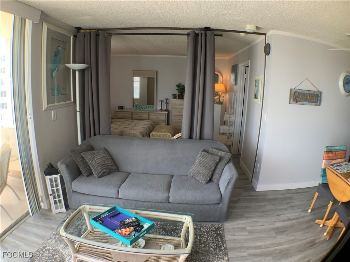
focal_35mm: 29
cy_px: 131
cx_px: 175
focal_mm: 3
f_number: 1.8
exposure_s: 1/120
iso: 40
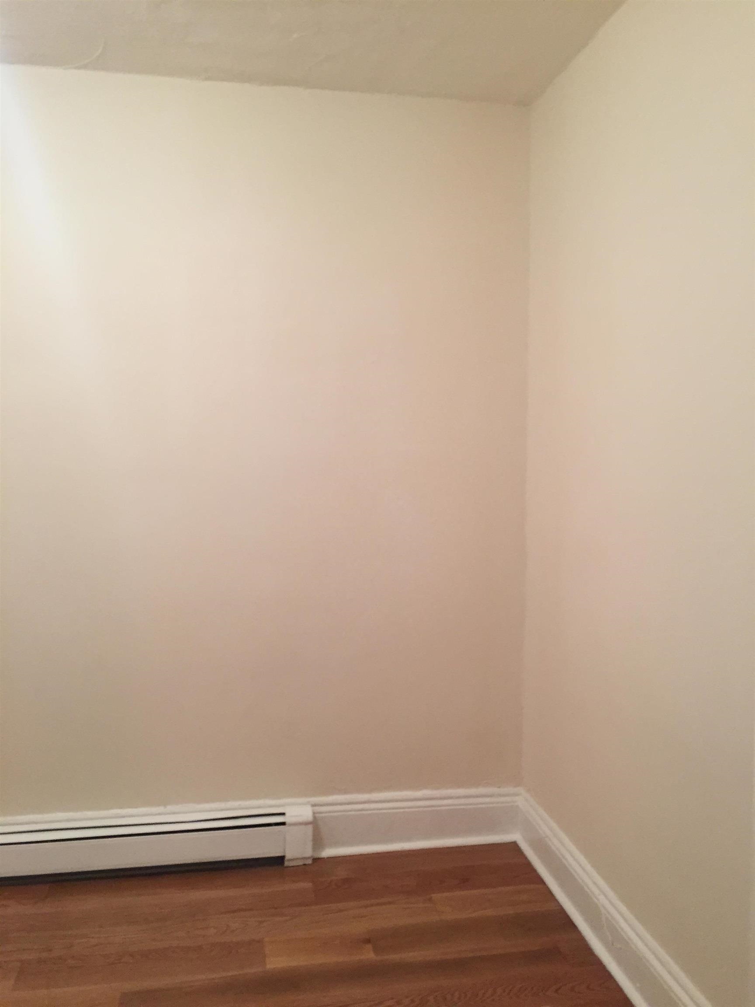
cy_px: 504
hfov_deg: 48.2
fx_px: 843
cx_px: 378
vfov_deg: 61.7
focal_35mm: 29
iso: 160
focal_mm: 4.15
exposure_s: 1/33
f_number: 2.2
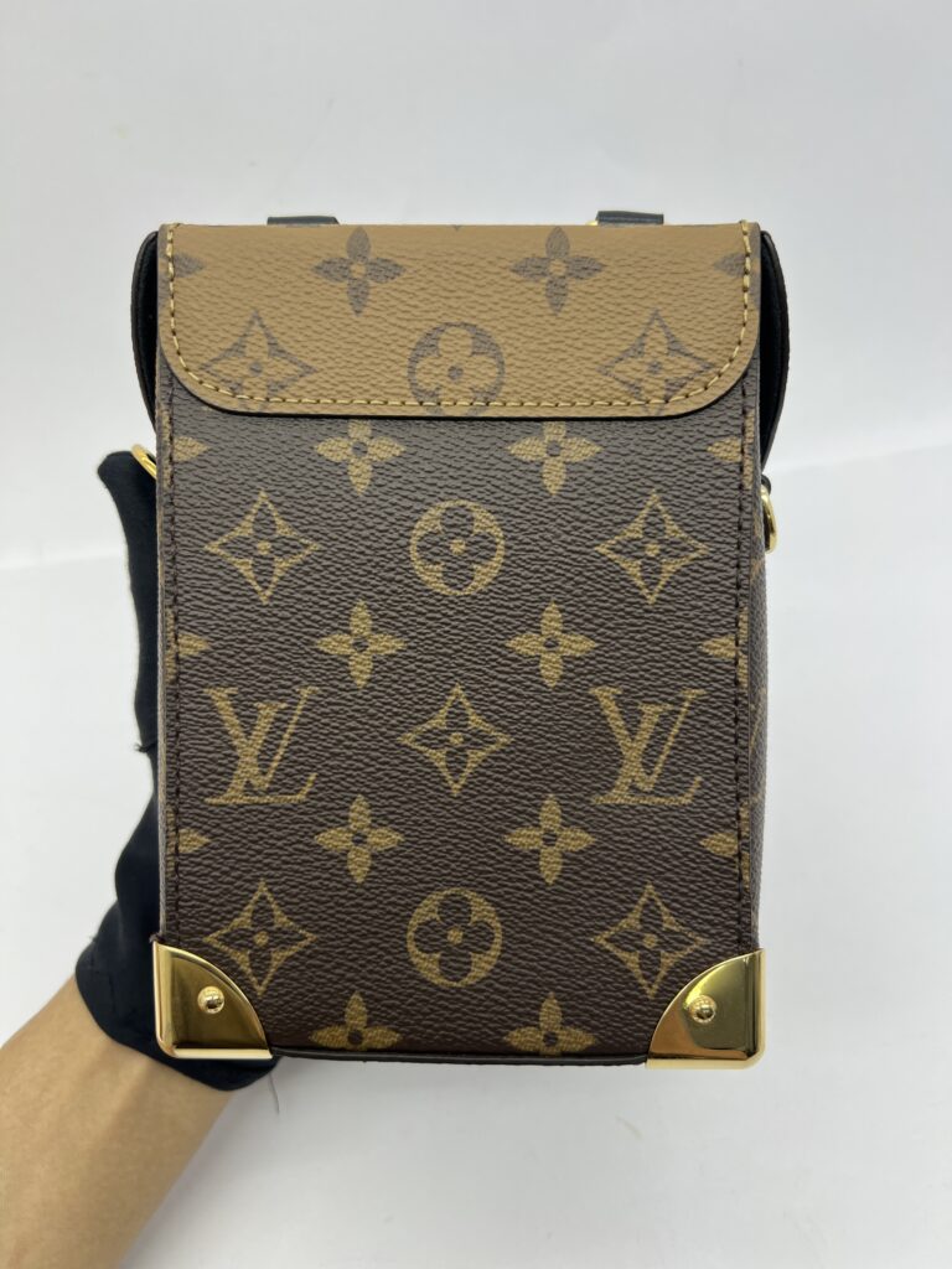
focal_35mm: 26
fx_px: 953
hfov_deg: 53.1
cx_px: 476
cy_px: 634
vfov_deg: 67.3
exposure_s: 1/115
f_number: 1.5
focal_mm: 5.7
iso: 32
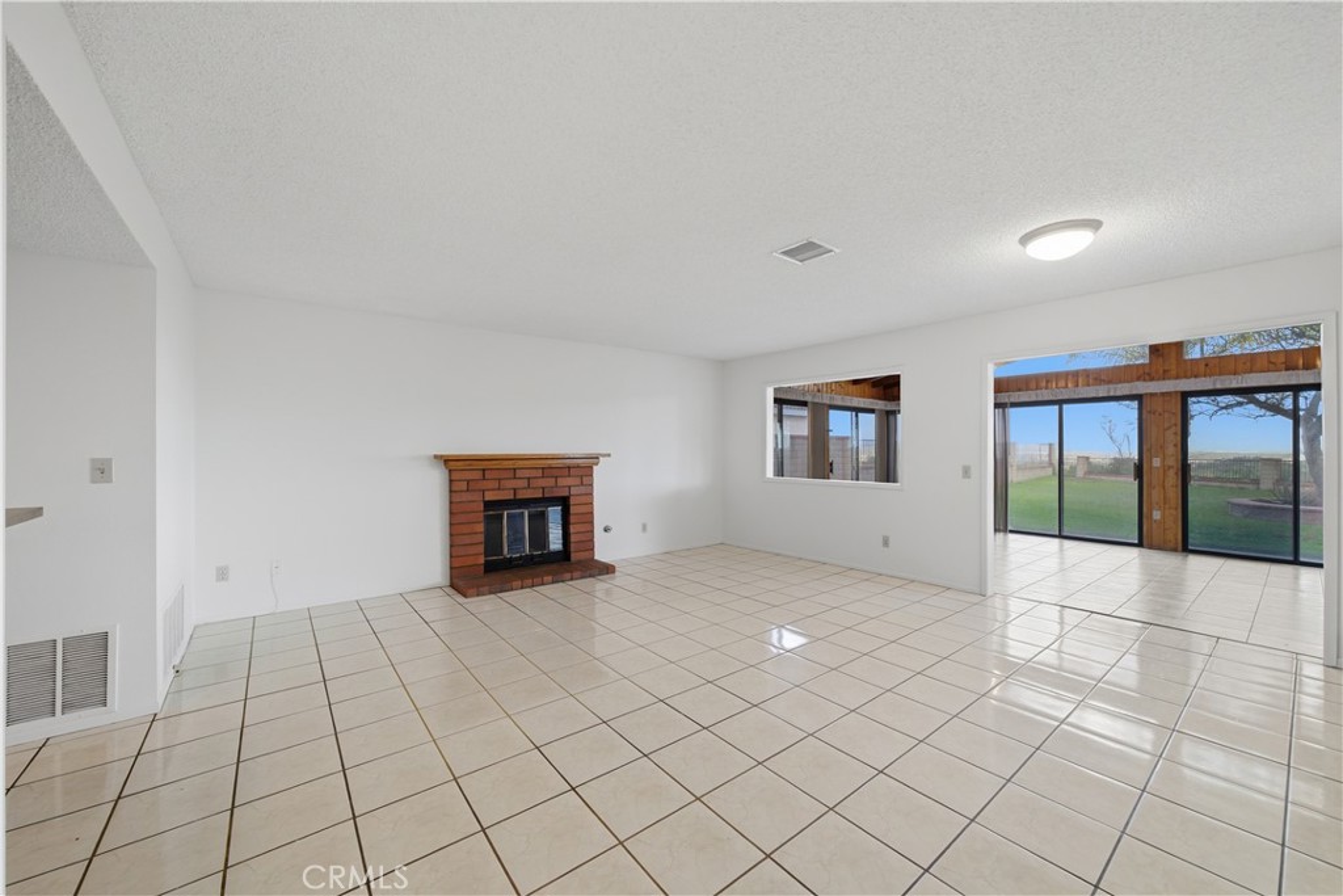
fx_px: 485
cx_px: 672
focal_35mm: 13
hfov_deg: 108.3
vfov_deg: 85.4
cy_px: 448
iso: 400
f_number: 7.1
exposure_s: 1/400
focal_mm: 13
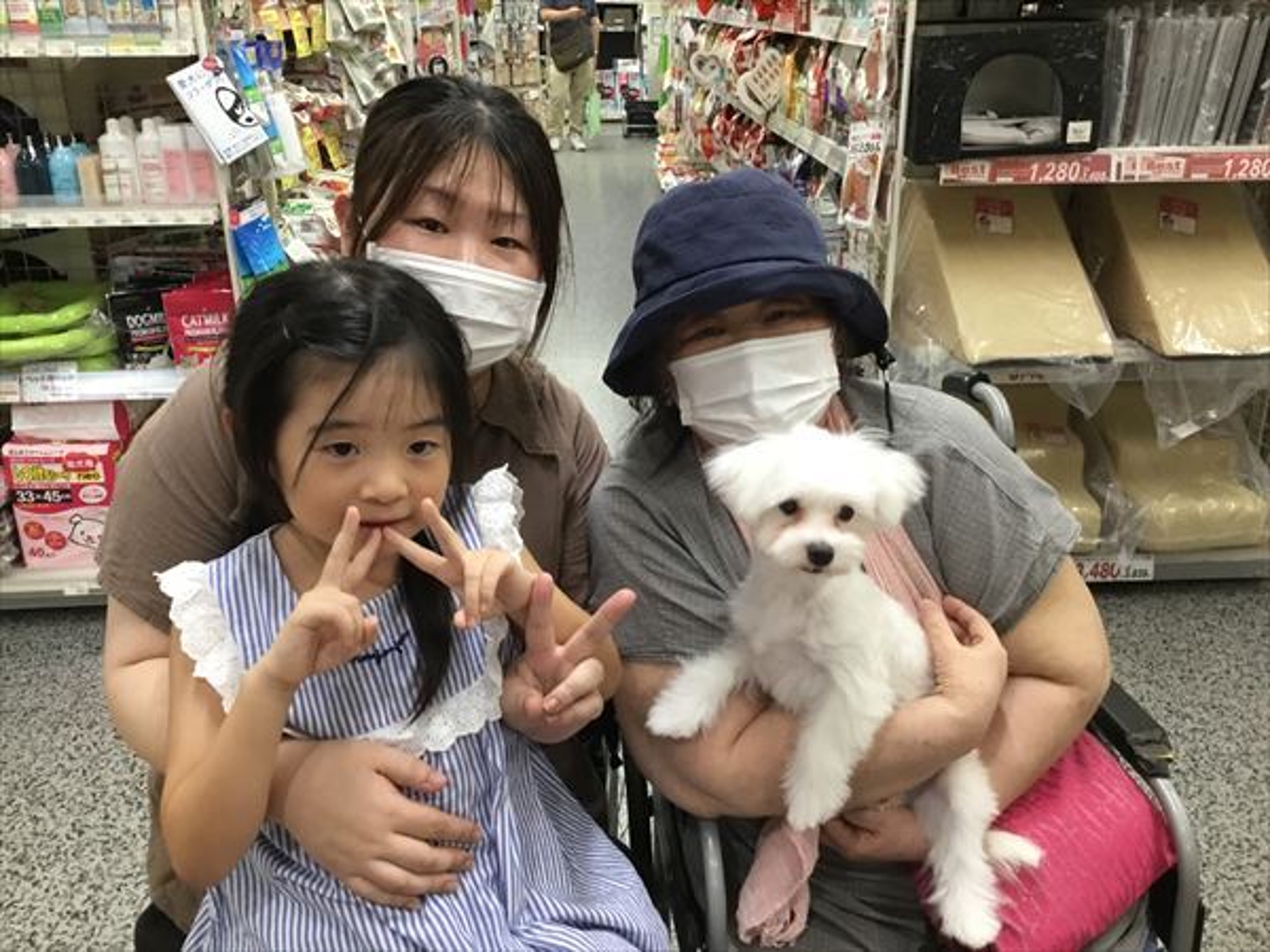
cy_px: 476
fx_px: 1137
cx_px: 635
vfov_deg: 45.4
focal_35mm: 31
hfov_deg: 58.4
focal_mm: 3.3
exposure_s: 1/30
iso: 100
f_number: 2.4
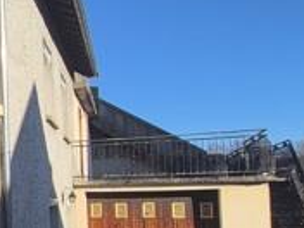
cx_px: -252
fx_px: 518
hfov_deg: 21.1
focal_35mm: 59
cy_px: 176
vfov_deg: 24.5
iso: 50
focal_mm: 2.2
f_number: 2.2
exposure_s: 1/1700
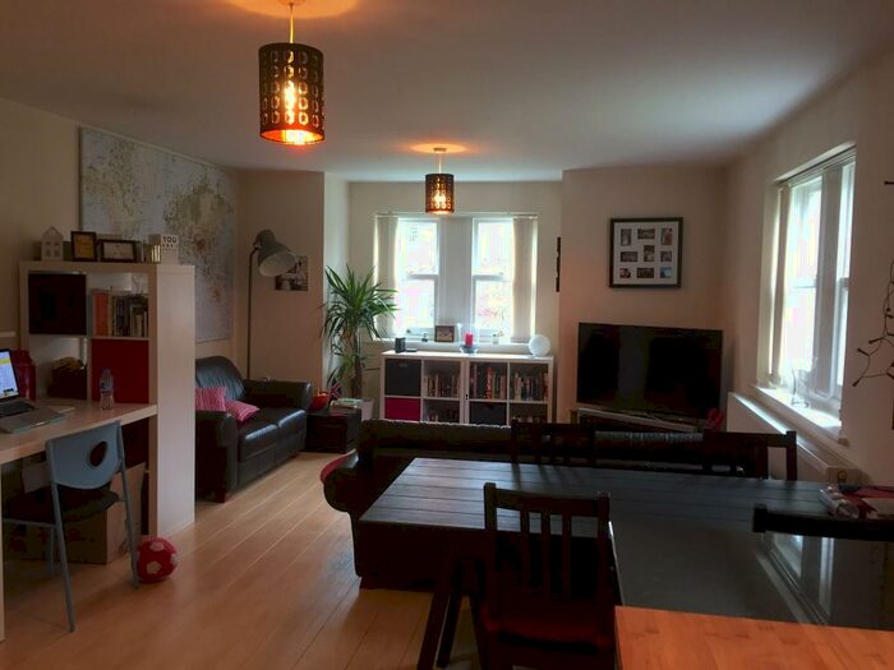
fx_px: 749
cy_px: 335
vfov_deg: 48.2
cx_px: 447
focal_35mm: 29
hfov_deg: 61.7
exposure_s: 1/33
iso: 100
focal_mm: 4.15
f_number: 2.2
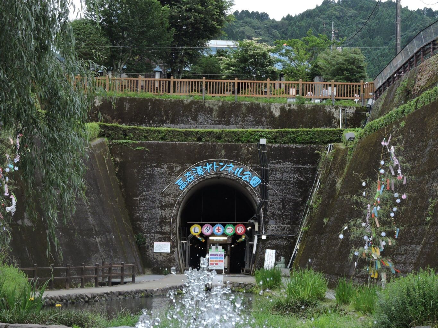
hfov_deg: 20.6
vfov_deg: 15.6
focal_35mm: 95
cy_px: 164
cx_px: 219
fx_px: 1202
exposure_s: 1/250
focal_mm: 17
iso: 400
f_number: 4.8
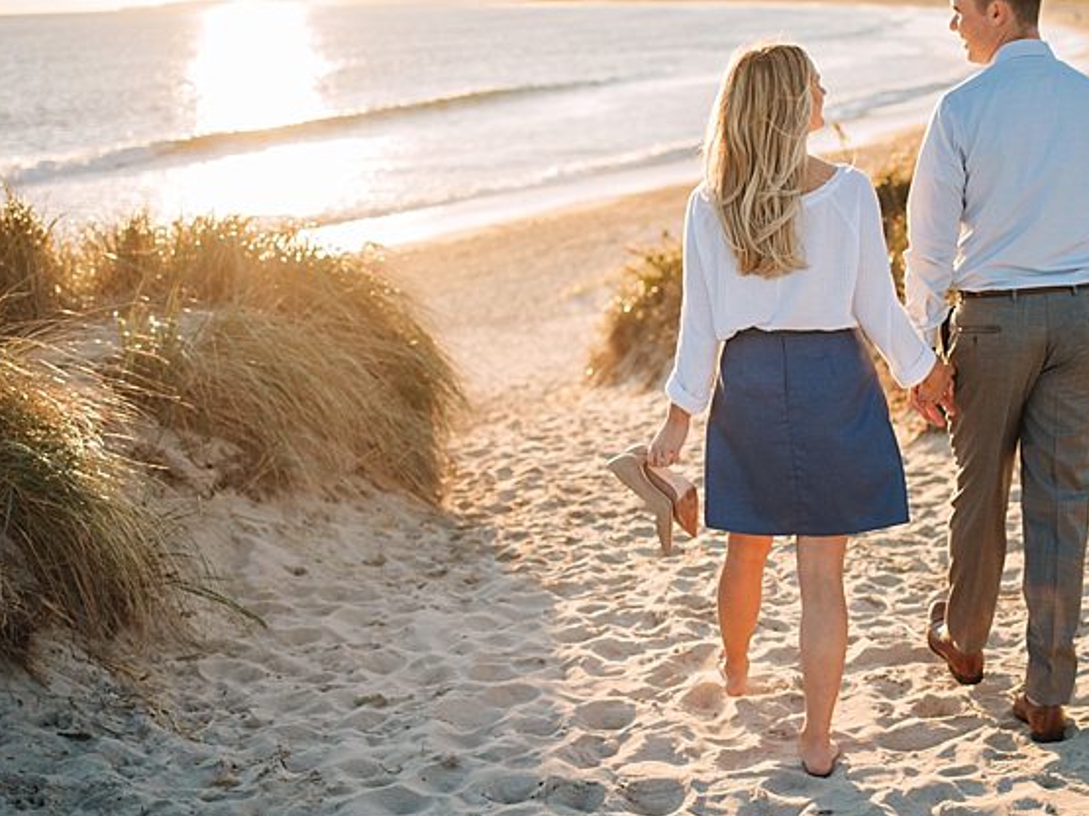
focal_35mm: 57
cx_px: 710
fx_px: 1793
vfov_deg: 25.6
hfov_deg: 33.5
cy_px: 362
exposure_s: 1/4000
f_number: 1.8
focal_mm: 35
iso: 400
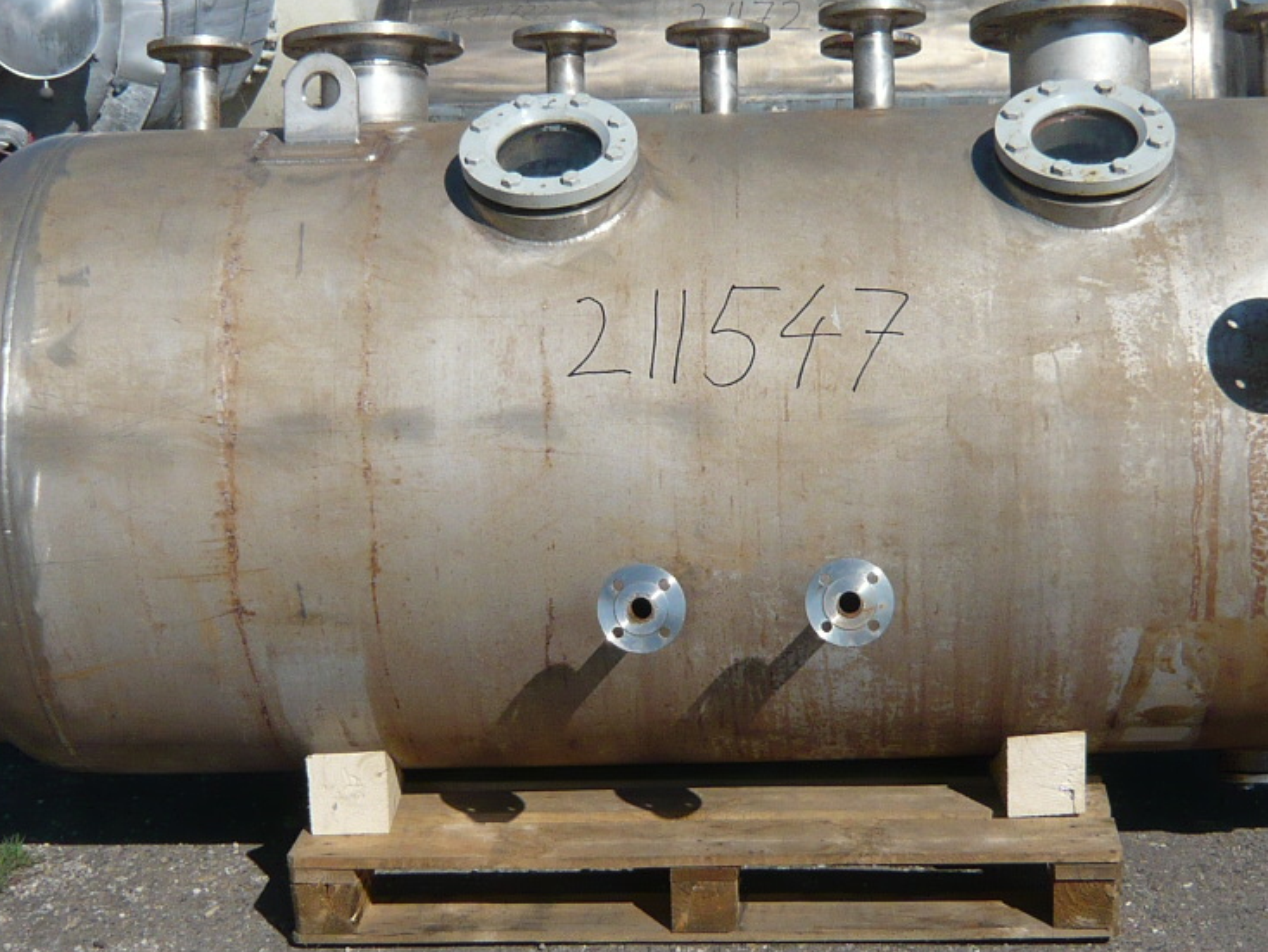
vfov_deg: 24.0
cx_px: 750
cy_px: 463
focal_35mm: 61
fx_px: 2235
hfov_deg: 31.6
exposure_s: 1/320
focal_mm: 4.6
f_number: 8
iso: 100
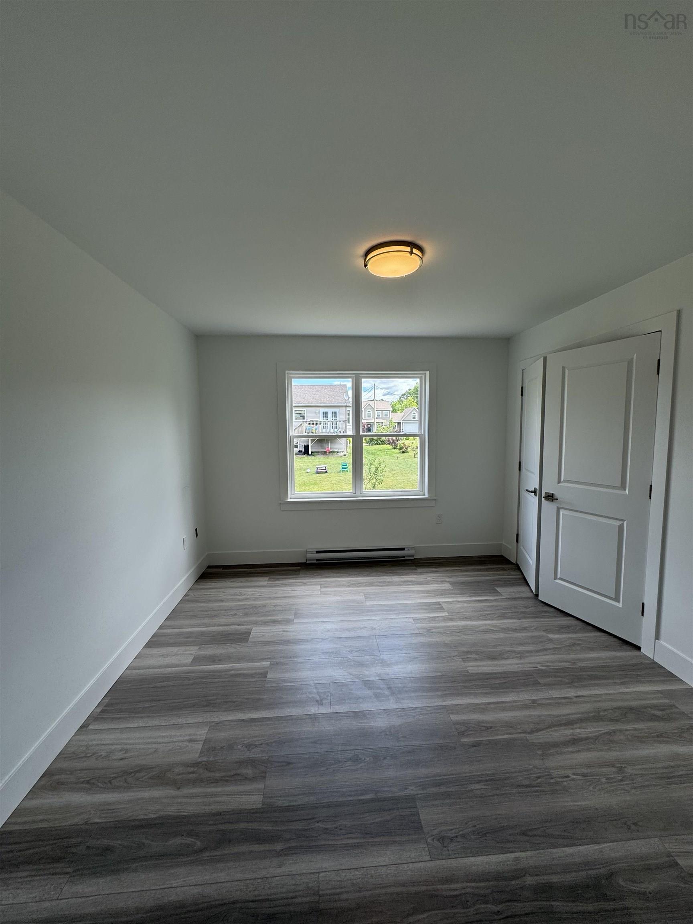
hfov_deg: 85.7
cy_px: 462
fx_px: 374
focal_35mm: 14
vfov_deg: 102.1
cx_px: 346
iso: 40
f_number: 2.2
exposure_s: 1/253
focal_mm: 2.22
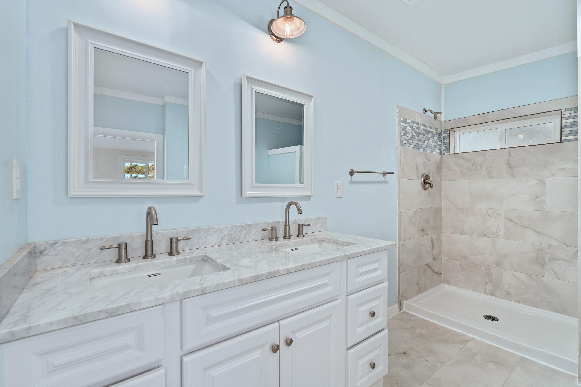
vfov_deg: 73.7
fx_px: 258
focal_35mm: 16
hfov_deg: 96.7
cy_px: 194
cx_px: 290
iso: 320
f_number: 7.1
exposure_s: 1/13
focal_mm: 16
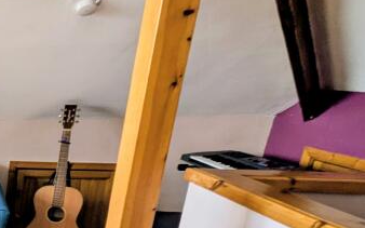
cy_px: 212
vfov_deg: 27.4
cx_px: -150
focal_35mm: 45
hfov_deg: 30.5
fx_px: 447
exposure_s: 1/291
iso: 41
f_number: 2.2
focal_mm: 1.83
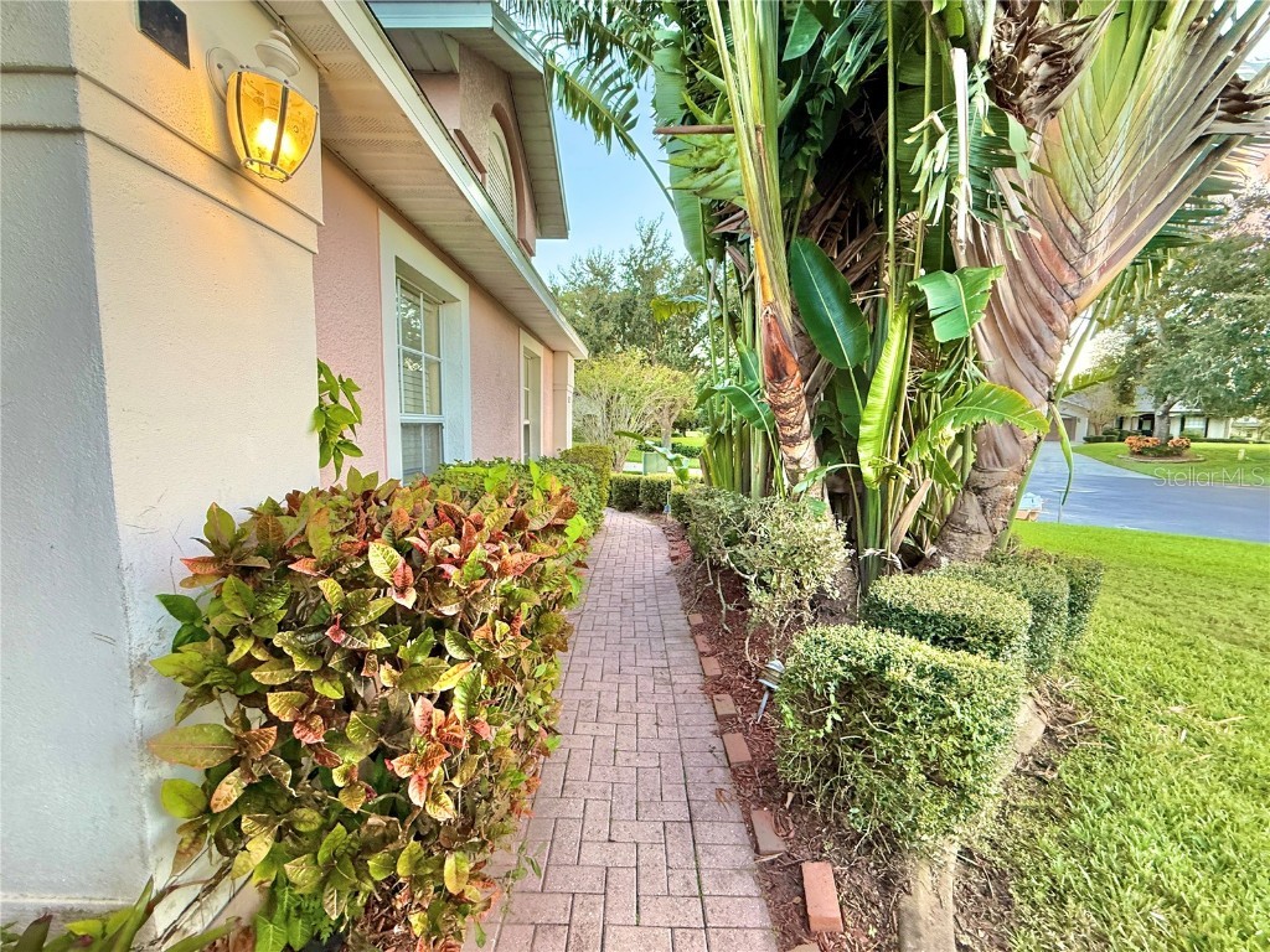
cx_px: 635
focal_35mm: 14
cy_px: 476
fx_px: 514
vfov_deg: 85.7
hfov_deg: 102.1
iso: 250
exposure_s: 1/60
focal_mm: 2.22
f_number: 2.2
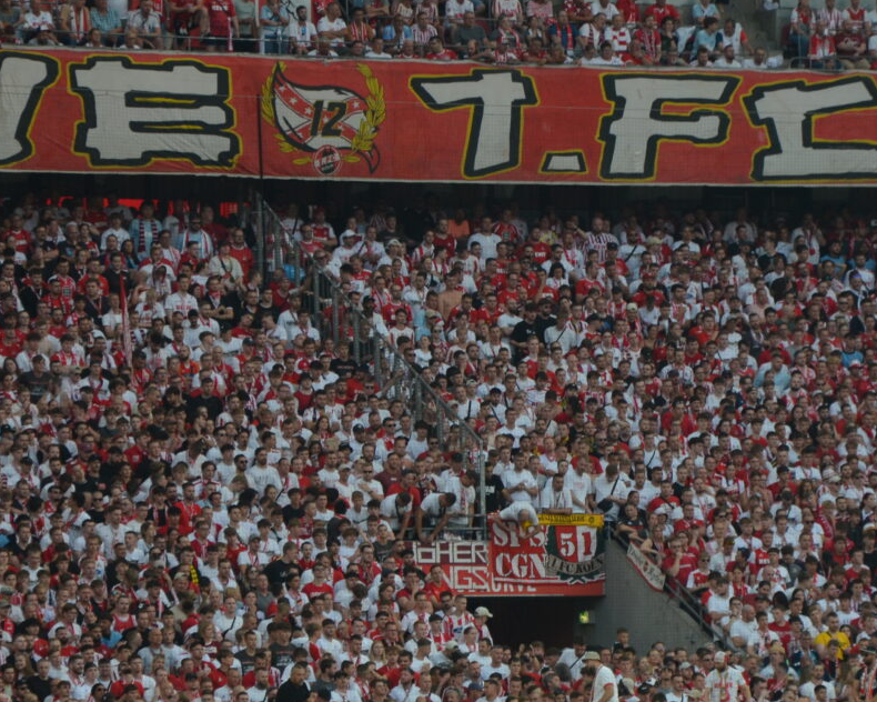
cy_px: 529
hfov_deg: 6.5
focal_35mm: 299
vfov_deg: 5.2
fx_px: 7759
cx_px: 662
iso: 500
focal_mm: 105
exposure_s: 1/250
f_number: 5.6
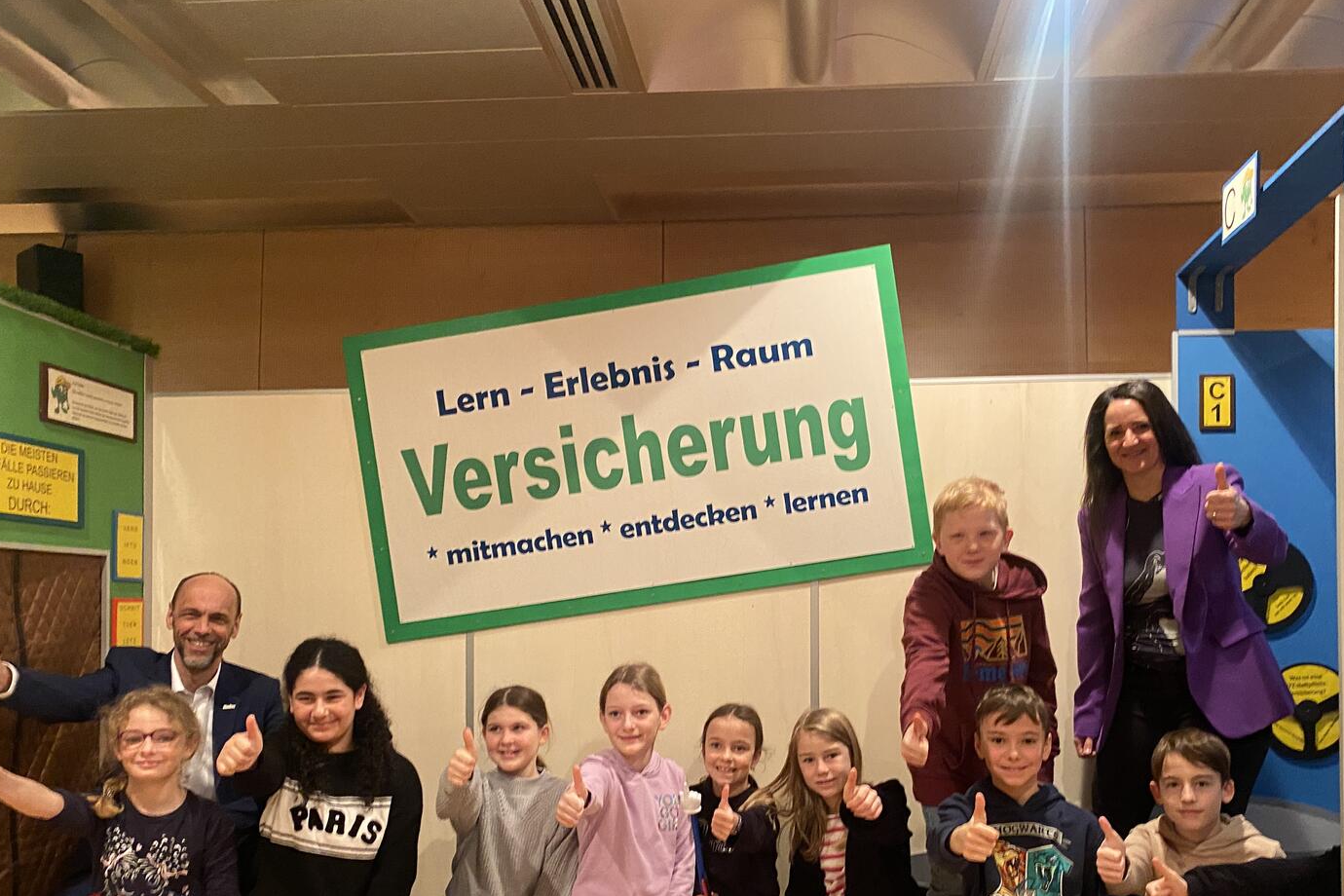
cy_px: 609
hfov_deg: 57.2
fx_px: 1232
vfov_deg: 39.4
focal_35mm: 33
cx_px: 711
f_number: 1.8
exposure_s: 1/50
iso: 400
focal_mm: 4.25
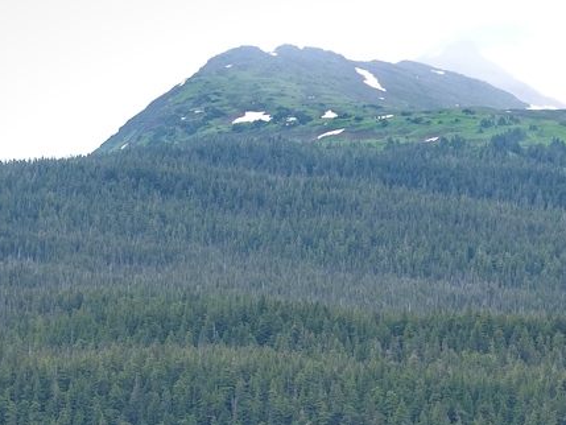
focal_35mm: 201
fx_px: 3287
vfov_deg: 7.4
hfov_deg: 9.8
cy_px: 393
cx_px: 460
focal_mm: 70
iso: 100
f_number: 5.6
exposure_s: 1/160
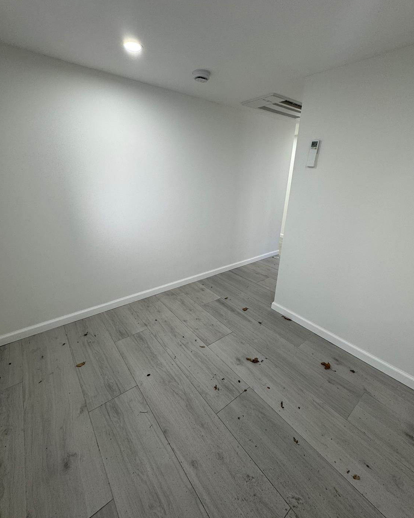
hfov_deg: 84.0
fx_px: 230
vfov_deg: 96.8
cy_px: 255
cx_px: 212
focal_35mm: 15
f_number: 2.2
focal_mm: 2.22
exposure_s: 1/120
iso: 125
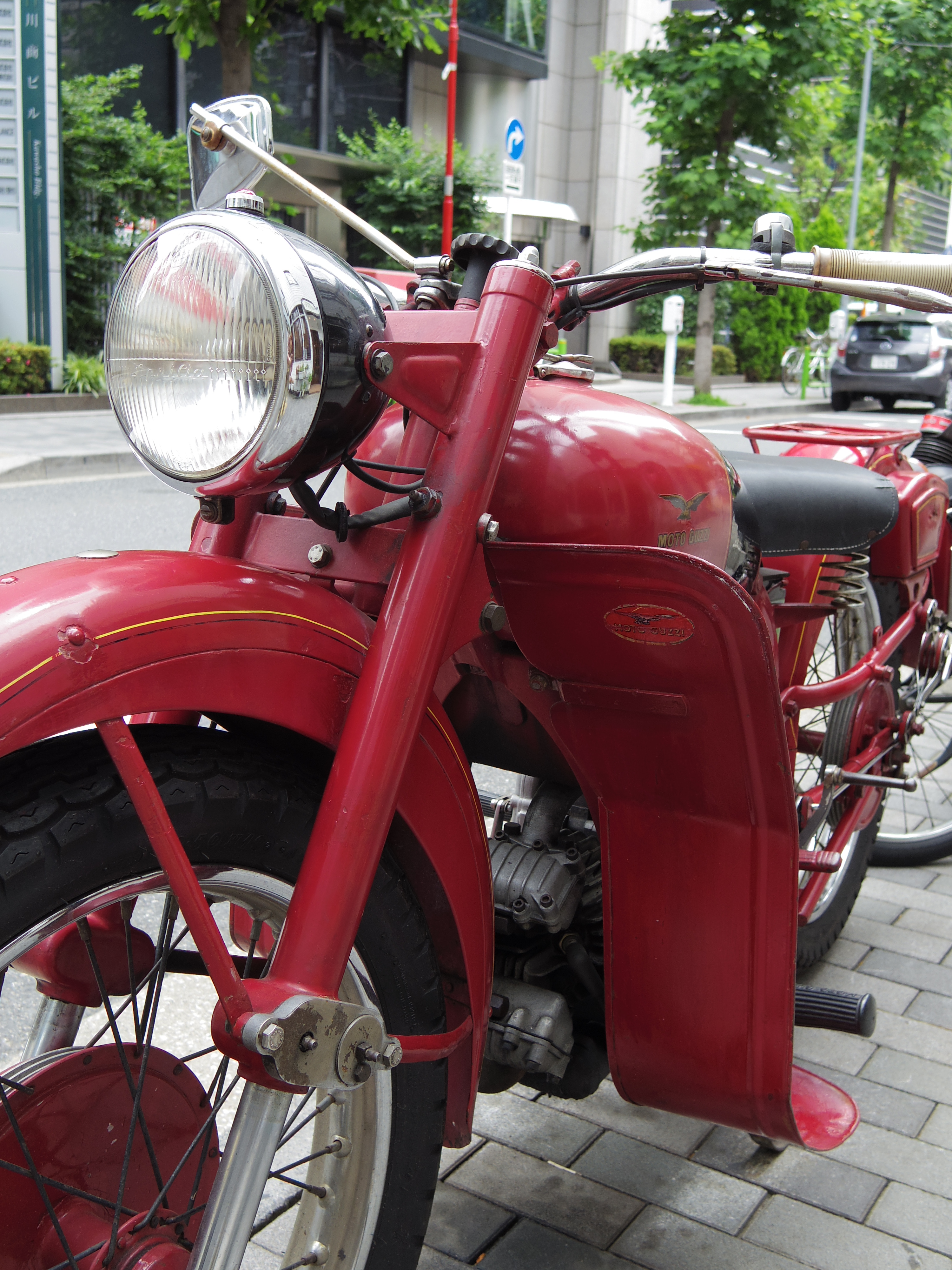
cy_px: 635
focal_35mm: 39
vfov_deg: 47.9
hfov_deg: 36.8
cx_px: 476
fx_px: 1430
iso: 100
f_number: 3.2
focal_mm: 8.5
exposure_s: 1/125
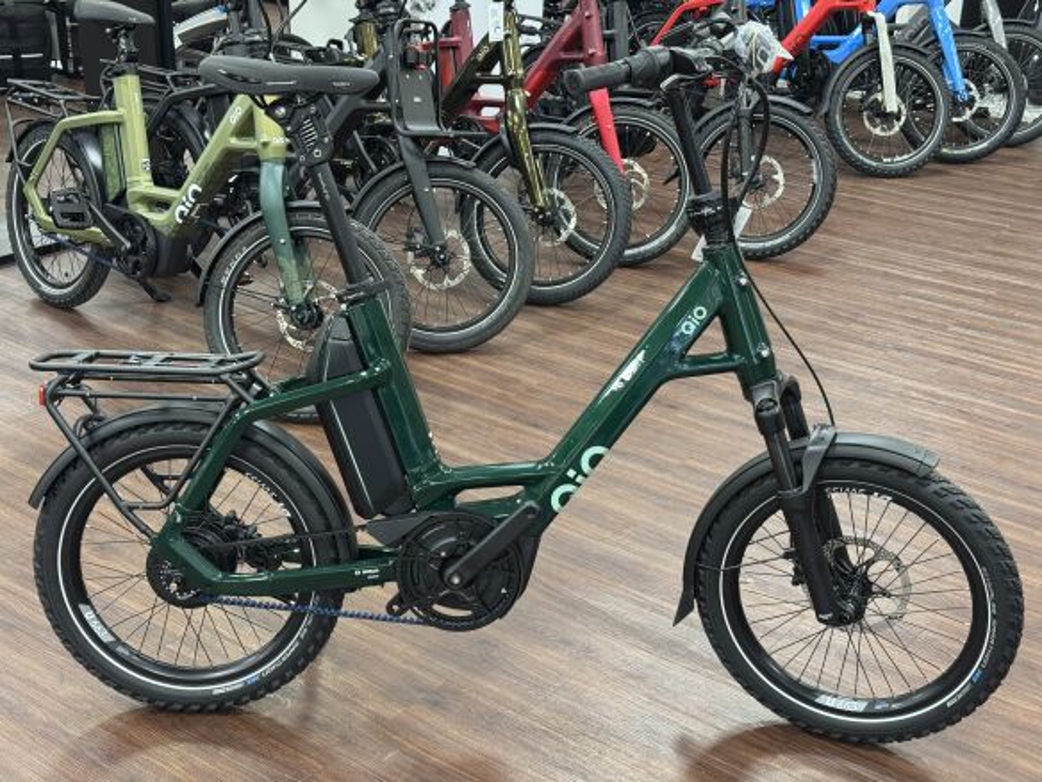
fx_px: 1445
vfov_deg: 30.3
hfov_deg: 39.7
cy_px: 391
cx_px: 521
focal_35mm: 48
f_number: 1.78
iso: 250
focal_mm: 6.76
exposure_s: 1/50
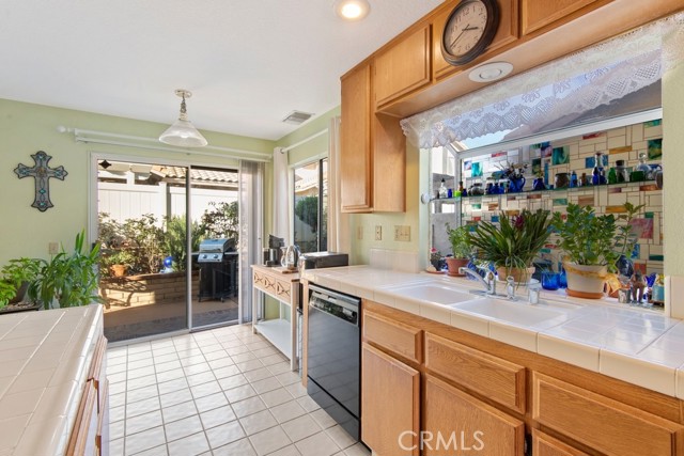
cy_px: 228
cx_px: 342
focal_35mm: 16
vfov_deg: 73.8
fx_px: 304
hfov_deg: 96.7
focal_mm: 16
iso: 64
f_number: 9
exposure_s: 1/13
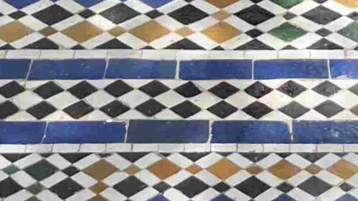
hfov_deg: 14.6
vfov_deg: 6.6
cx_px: 287
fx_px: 1385
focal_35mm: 146
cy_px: -604
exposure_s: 1/664
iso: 50
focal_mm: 5.1
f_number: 1.6
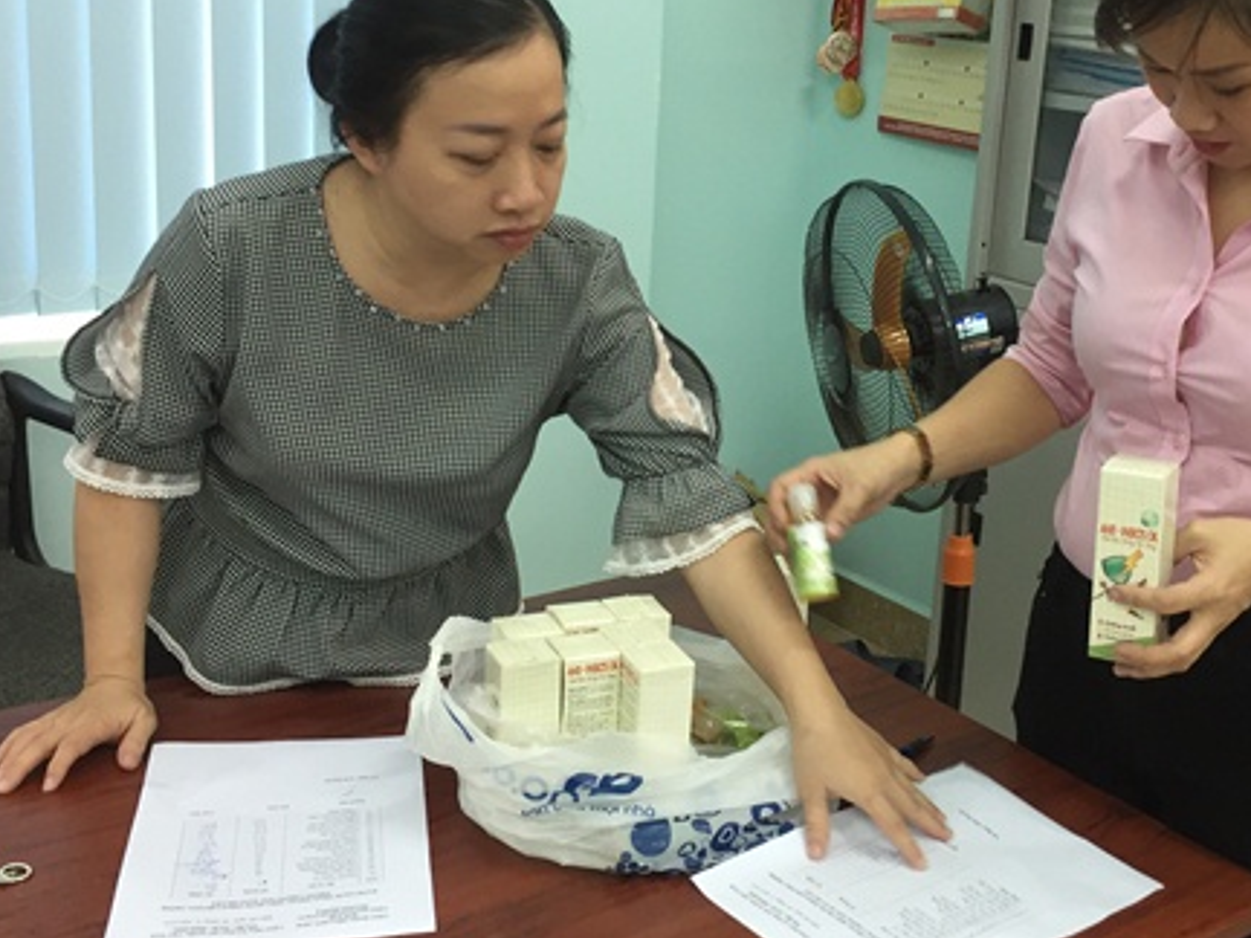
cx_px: 799
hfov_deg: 43.4
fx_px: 1554
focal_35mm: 43
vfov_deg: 33.5
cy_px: 382
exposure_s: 1/33
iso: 80
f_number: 2.2
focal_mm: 4.15
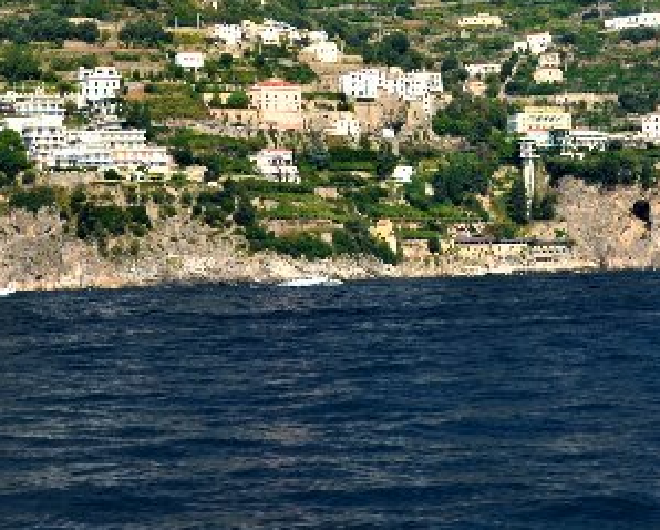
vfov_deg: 15.4
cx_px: 264
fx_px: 1916
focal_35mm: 98
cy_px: 0
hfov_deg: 19.5
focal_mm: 26
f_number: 11
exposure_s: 1/125
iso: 200
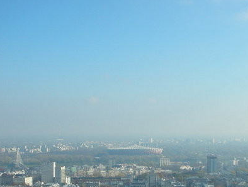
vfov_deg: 20.5
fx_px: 509
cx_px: 119
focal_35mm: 71
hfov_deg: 27.4
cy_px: 148
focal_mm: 5.8
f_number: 8.5
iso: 50
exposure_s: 1/110
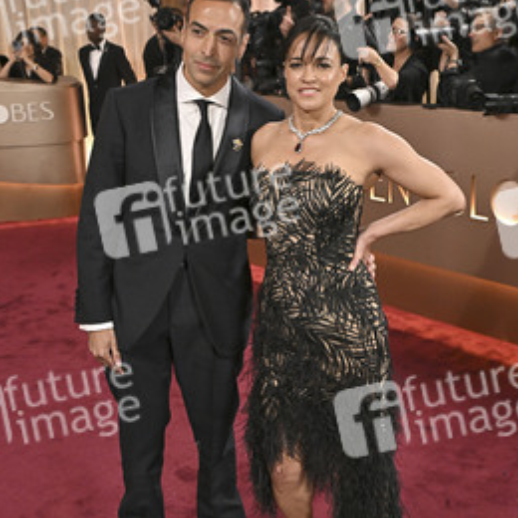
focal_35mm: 47
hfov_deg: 36.1
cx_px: 255
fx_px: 796
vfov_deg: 35.9
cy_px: 311
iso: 2500
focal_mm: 36
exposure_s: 1/320
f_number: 5.6
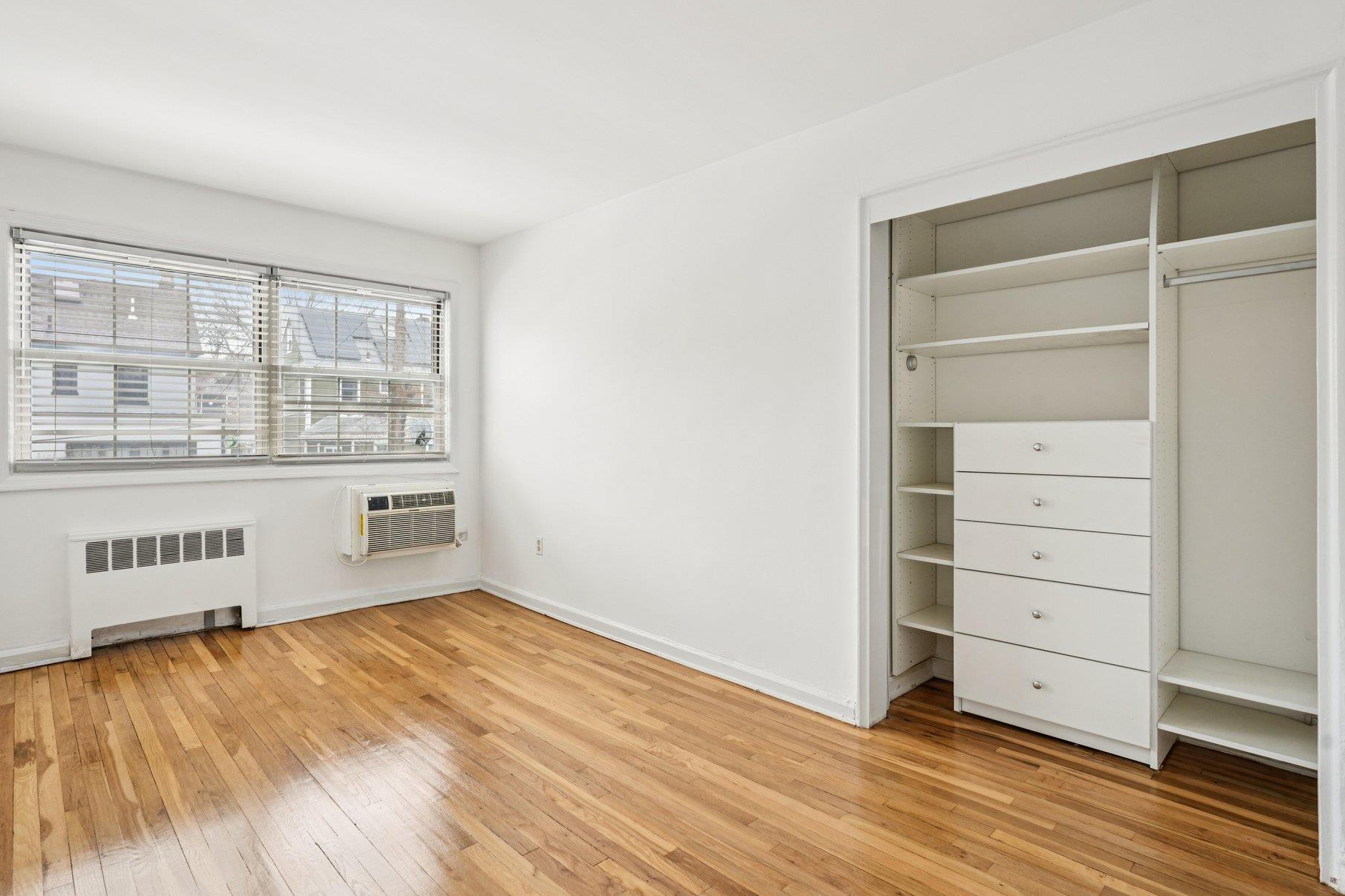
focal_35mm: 18
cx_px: 605
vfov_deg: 67.4
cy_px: 448
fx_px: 672
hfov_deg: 89.7
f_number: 8
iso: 400
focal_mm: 16
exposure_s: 1/8
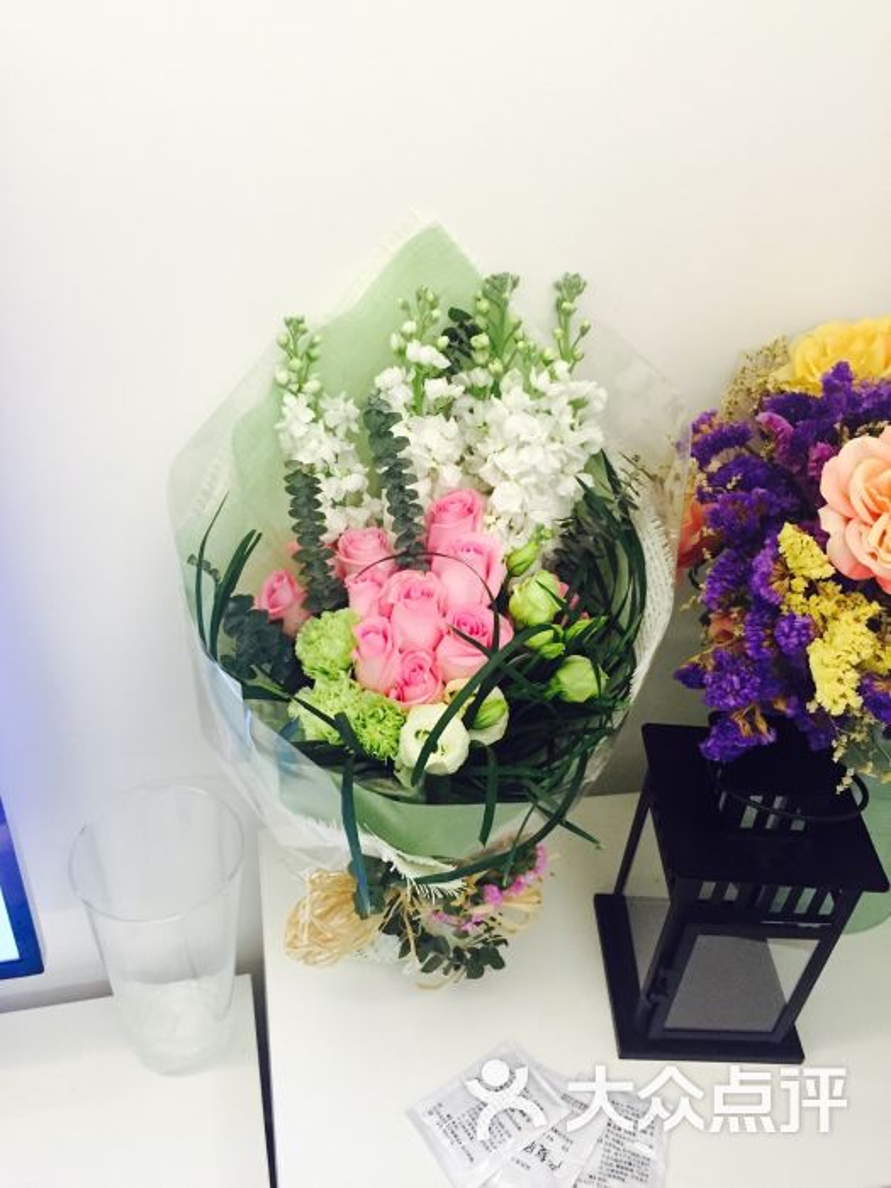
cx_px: 446
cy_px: 594
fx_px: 995
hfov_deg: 48.2
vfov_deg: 61.7
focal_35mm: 29
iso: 250
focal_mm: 4.15
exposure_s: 1/17
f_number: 2.2
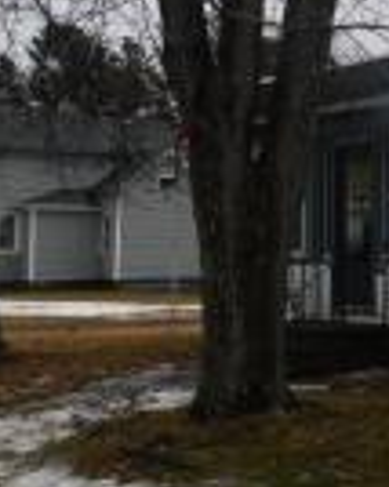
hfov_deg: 18.8
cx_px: 654
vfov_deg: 28.3
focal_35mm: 67
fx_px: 965
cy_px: 204
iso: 125
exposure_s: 1/1250
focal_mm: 4
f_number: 3
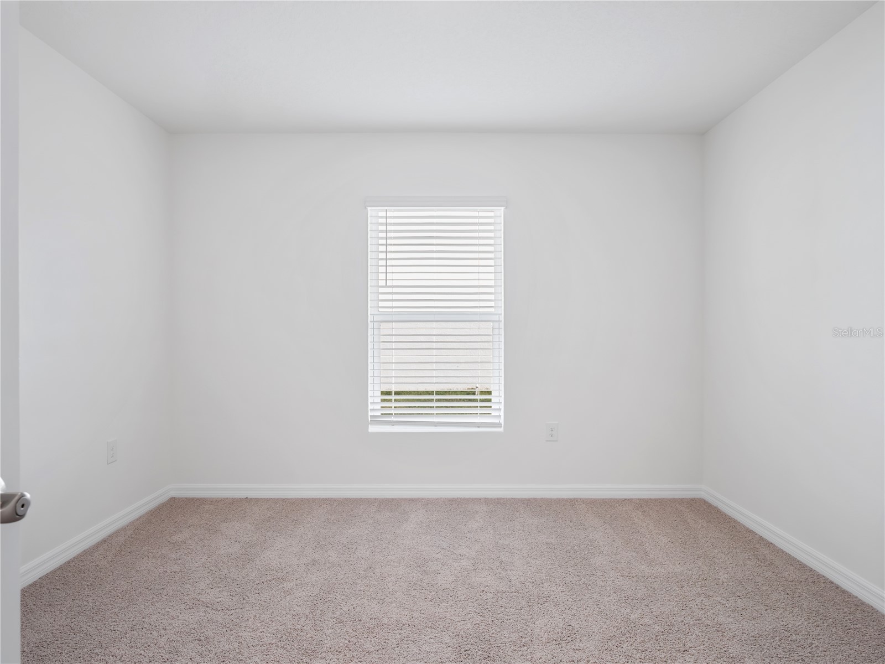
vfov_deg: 66.0
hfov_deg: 81.7
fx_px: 511
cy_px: 332
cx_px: 442
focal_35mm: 20
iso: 1000
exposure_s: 1/60
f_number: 6.3
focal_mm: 10
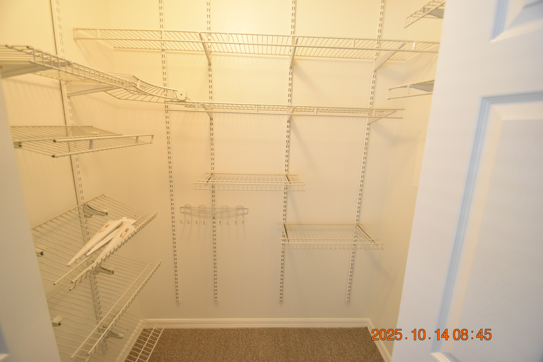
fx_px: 226
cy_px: 181
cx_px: 272
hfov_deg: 100.4
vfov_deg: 77.3
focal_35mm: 15
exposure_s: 1/60
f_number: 3.5
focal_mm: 10
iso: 1100
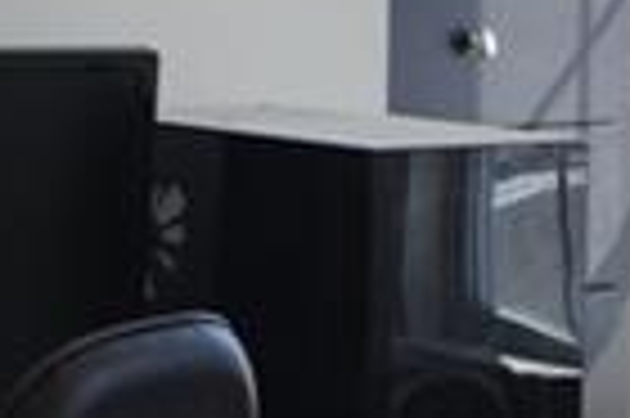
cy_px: 384
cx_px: 698
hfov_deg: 10.3
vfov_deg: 6.9
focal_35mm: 197
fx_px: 3443
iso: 200
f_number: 5.6
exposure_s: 1/125
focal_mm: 18
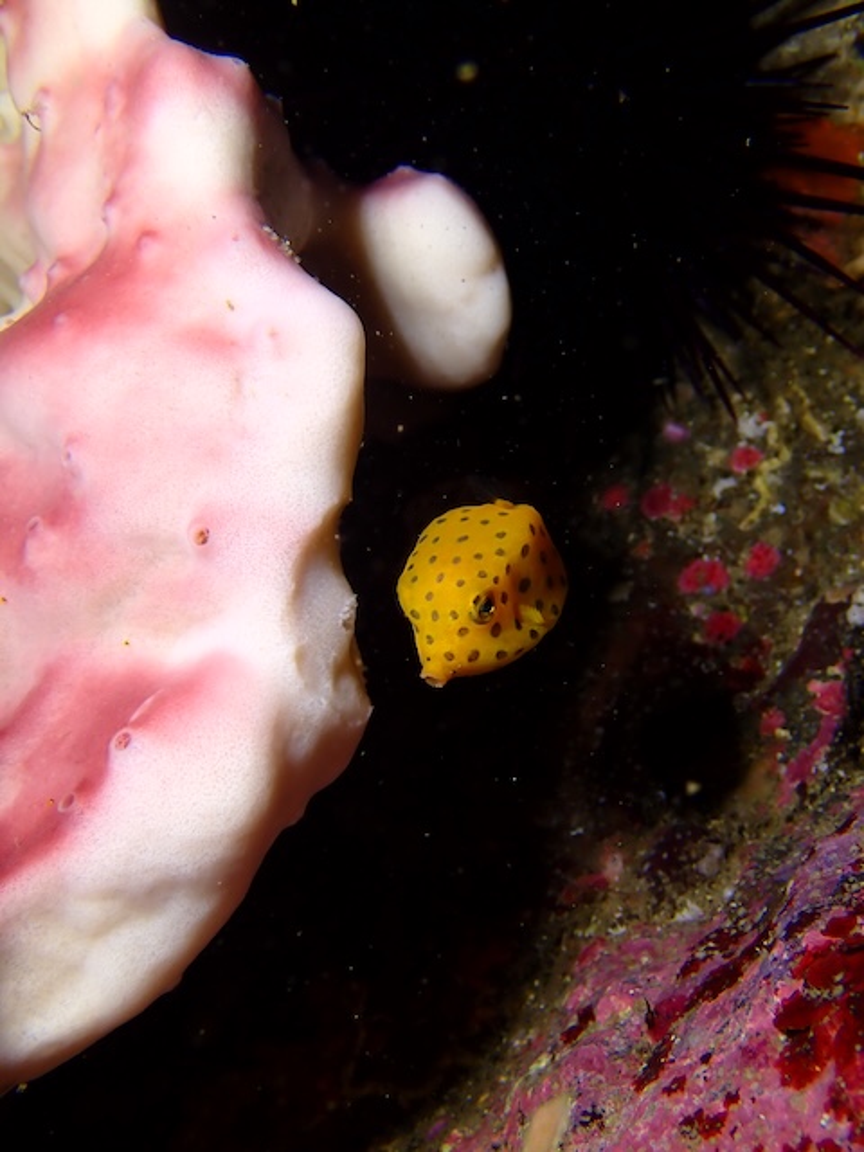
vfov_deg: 45.8
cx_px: 432
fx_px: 1364
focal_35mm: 41
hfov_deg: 35.1
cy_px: 576
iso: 100
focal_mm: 7.31
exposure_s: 1/640
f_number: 4
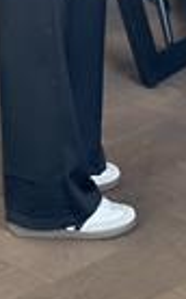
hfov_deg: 7.0
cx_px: 82
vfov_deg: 10.6
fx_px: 1520
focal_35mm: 187
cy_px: -212
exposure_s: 1/92
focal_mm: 6.86
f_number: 1.78
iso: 125
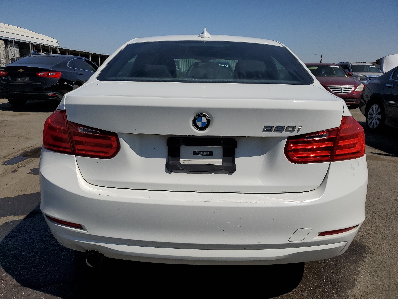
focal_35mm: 26
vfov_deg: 53.1
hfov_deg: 67.3
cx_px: 199
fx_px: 299
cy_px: 150
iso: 51
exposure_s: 1/10000
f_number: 1.5
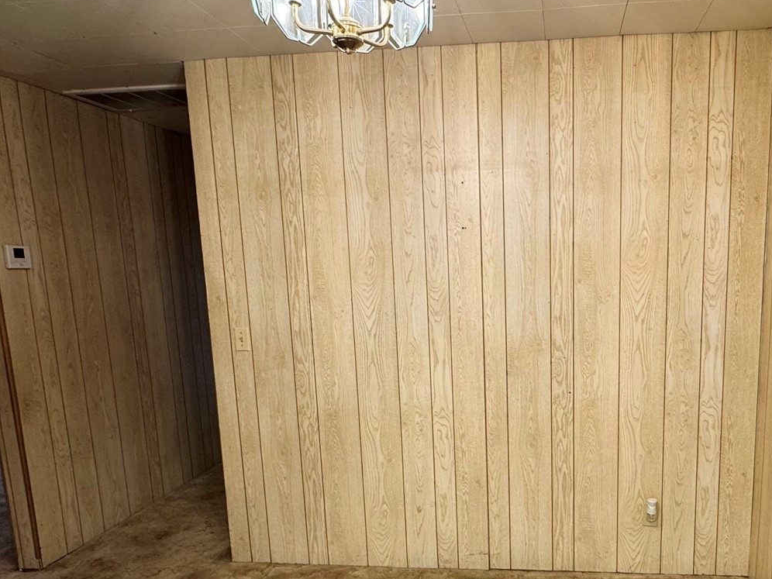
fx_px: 602
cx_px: 508
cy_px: 360
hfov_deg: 63.8
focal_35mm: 27
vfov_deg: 50.9
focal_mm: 2.22
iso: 200
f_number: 2.2
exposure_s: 1/60
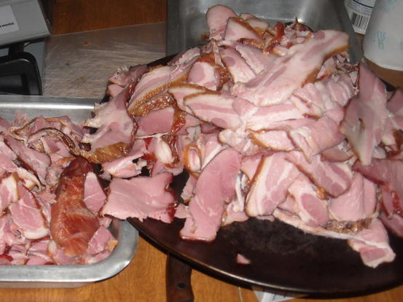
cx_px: 111
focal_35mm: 57
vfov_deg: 25.5
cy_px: 194
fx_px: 663
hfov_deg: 33.3
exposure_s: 1/60
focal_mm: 5.7
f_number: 2.8
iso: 200
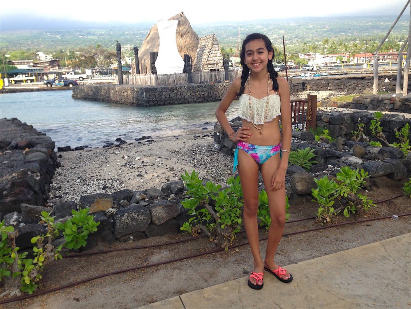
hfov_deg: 55.4
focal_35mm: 33
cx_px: 206
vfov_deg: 42.9
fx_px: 392
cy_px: 154
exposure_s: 1/444
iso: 50
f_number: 2.4
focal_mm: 4.12
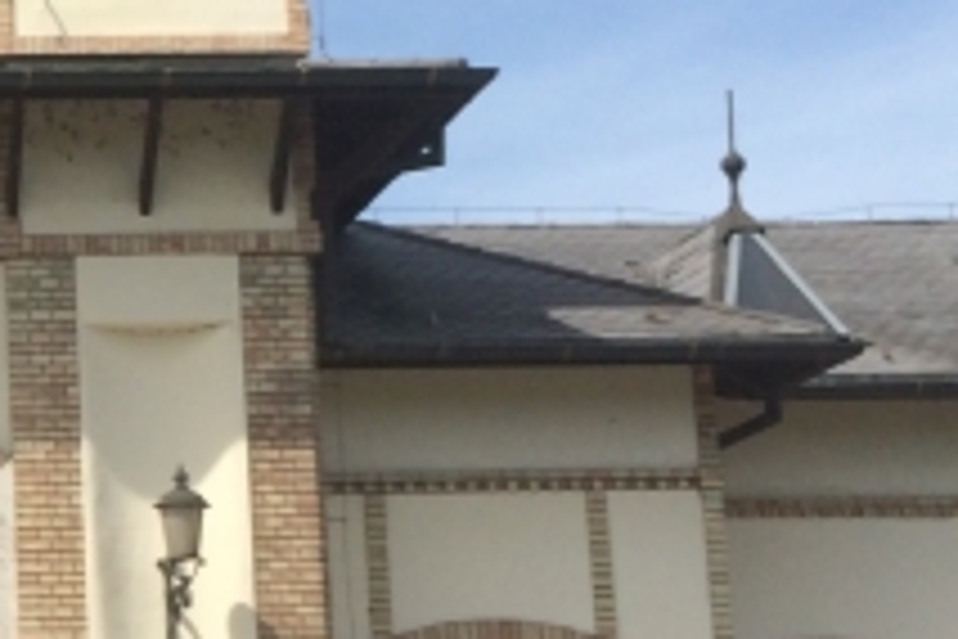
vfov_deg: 11.7
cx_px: -373
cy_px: 374
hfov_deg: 16.3
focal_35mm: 117
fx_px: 3113
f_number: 2.2
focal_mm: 4.12
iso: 40
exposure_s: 1/2415
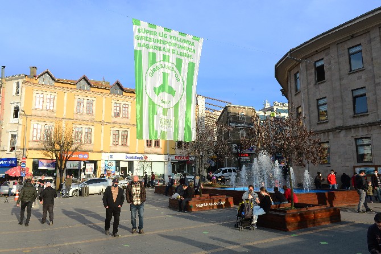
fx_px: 307
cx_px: 190
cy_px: 127
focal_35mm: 29
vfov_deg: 44.9
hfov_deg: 63.7
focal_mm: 29
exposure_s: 1/500
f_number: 8
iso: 640
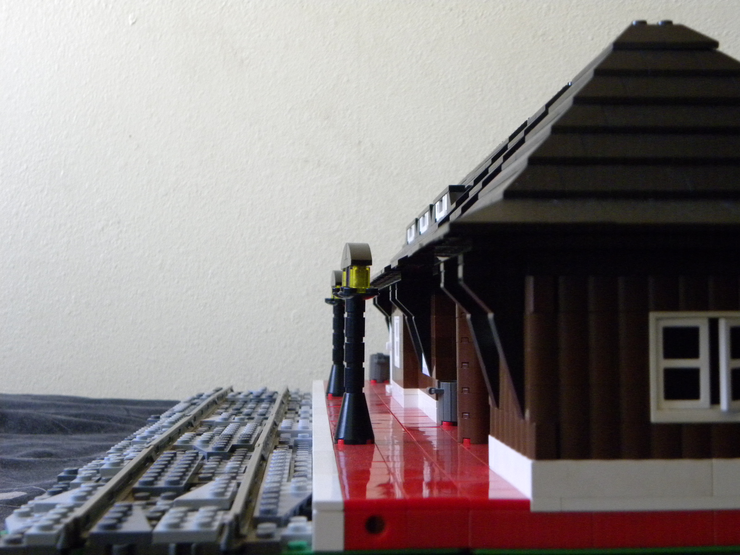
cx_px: 370
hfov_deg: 36.8
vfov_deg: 28.0
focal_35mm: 52
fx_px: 1112
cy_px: 278
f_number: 3.5
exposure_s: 1/45.4
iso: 400
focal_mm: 9.2
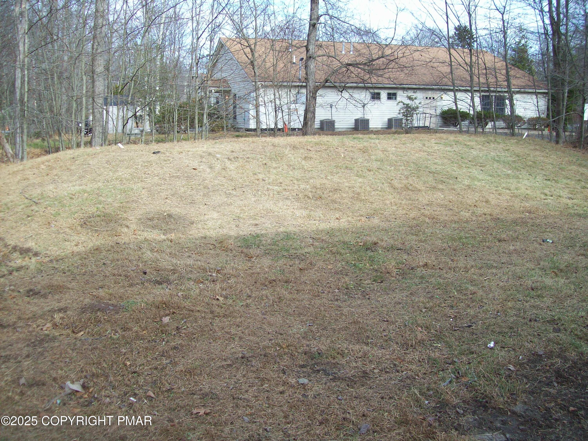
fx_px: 612
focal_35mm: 36
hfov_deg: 51.4
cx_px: 294
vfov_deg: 39.7
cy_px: 220
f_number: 2.7
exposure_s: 1/314
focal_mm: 6
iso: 80
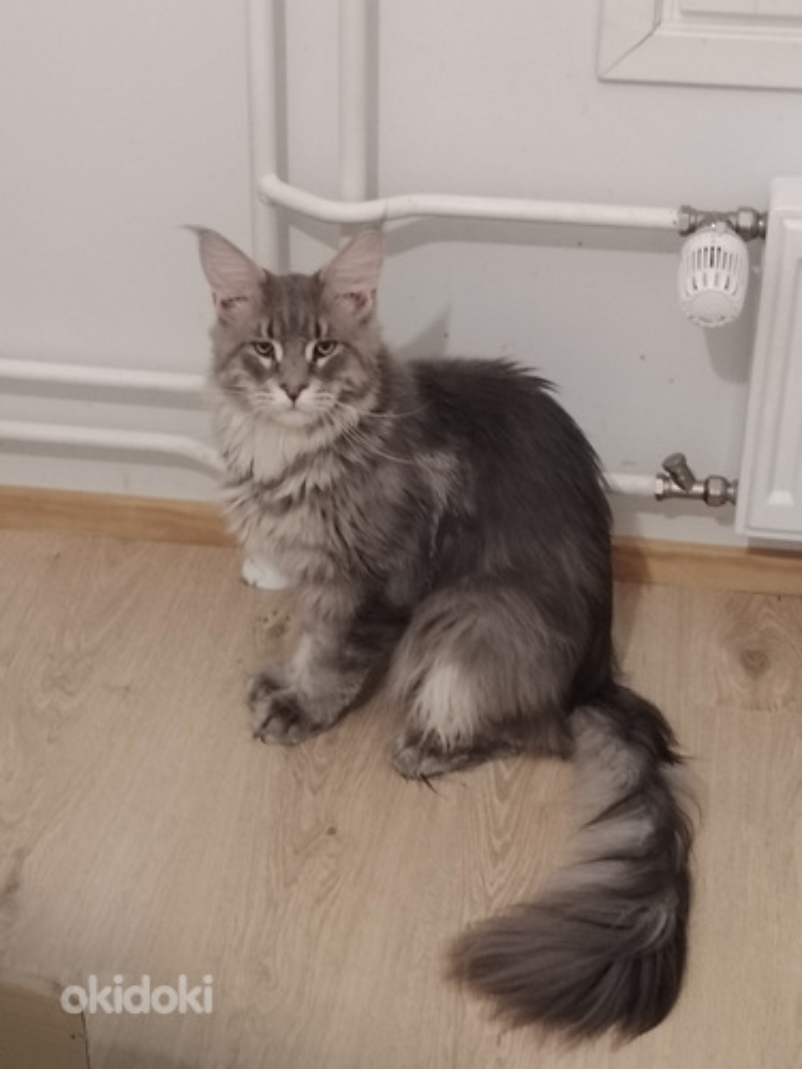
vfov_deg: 27.0
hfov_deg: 20.4
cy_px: 534
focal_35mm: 72
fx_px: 2224
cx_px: 401
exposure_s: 1/20
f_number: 1.75
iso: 3016
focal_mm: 5.25
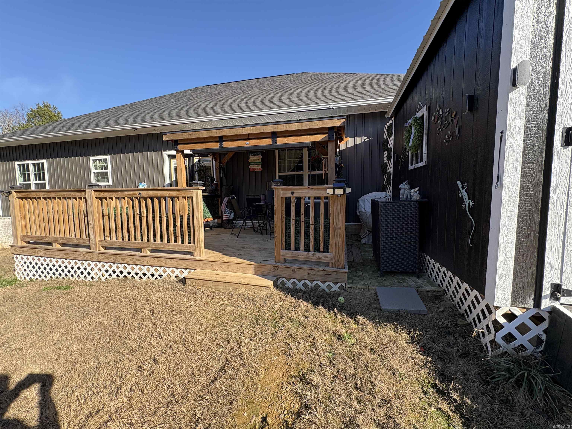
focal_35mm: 14
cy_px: 214
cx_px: 286
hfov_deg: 102.1
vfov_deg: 85.7
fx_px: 231
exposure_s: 1/421
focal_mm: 2.22
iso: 64
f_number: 2.2
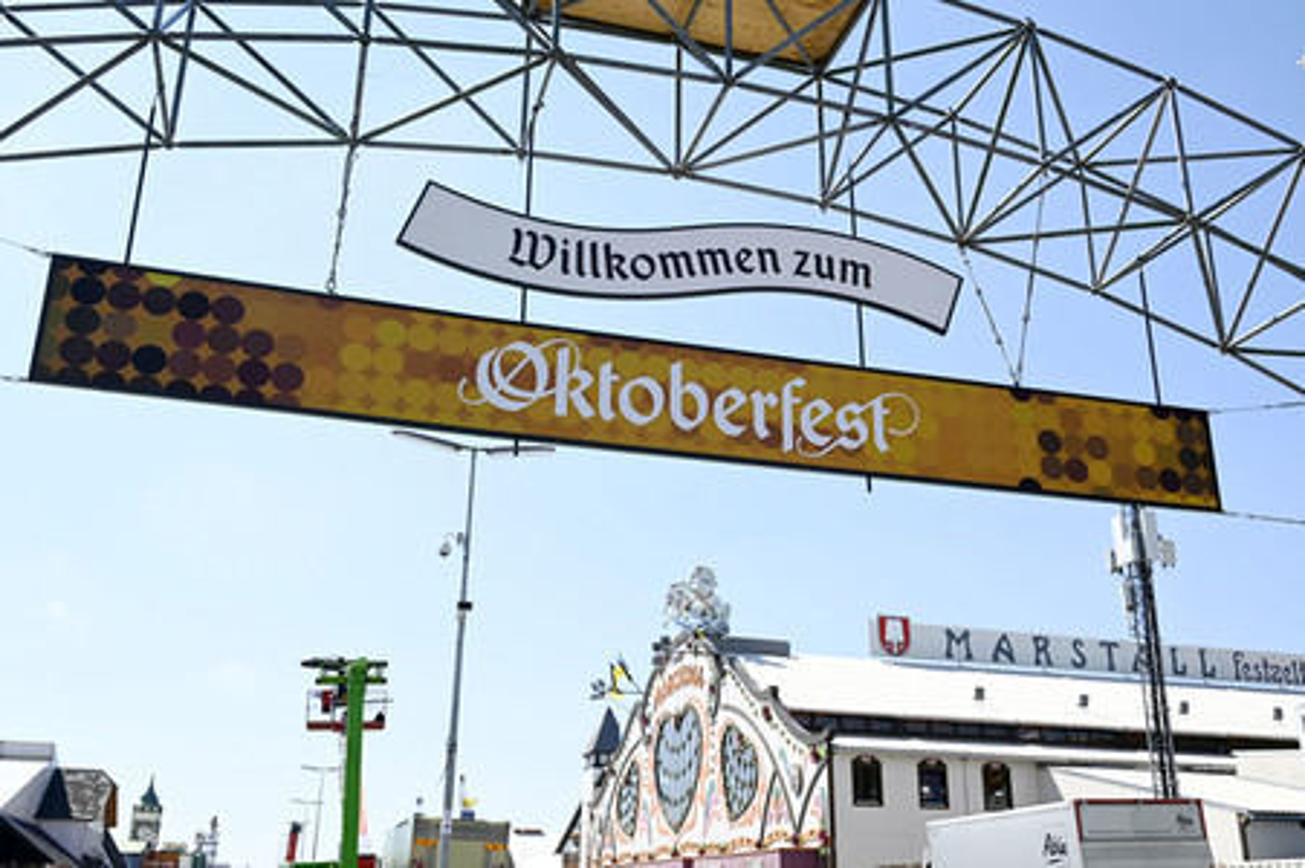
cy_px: 434
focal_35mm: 35
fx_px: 1268
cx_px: 652
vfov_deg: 37.8
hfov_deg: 54.5
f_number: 9
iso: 100
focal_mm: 35
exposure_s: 1/160
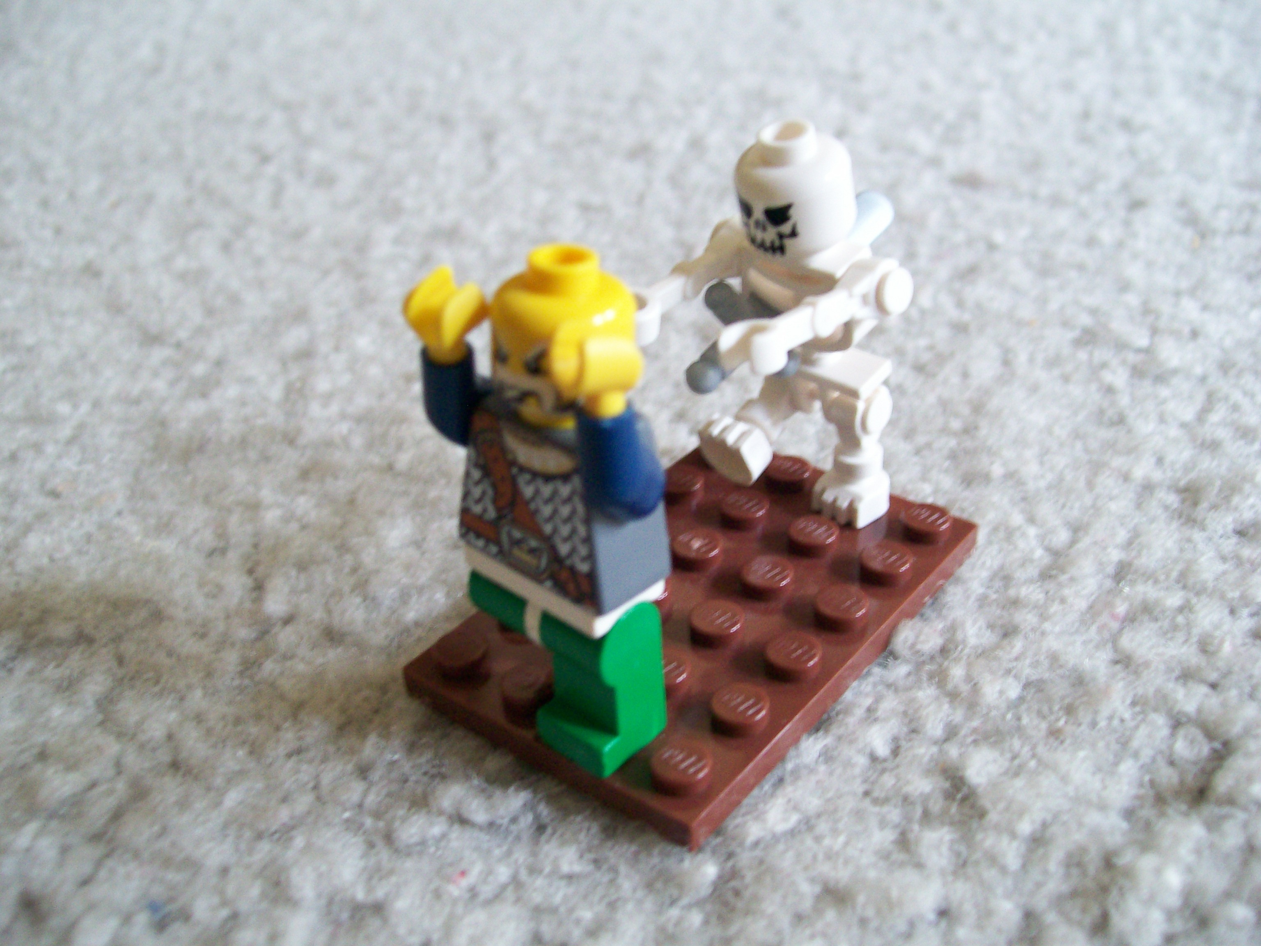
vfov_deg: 39.7
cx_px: 630
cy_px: 473
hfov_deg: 51.4
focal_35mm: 36
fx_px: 1311
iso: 160
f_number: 2.7
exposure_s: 1/8
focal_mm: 6
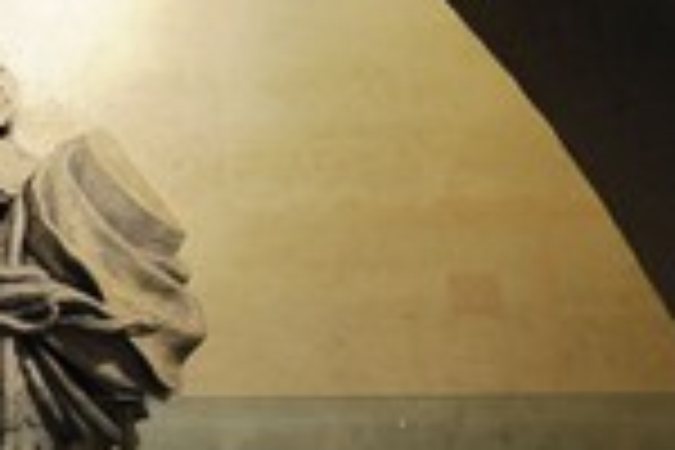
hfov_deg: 19.5
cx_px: -144
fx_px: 1837
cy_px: 158
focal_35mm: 98
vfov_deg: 13.9
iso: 1600
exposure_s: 1/50
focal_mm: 35
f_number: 4
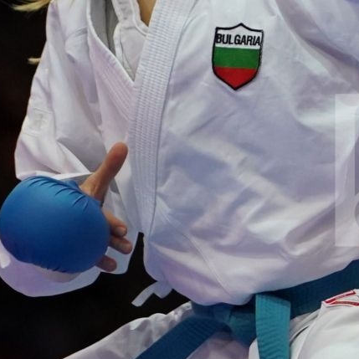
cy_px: -127
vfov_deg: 2.0
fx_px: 10091
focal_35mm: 860
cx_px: 413
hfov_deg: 2.0
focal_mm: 161
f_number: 2.8
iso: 2000
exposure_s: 1/1000
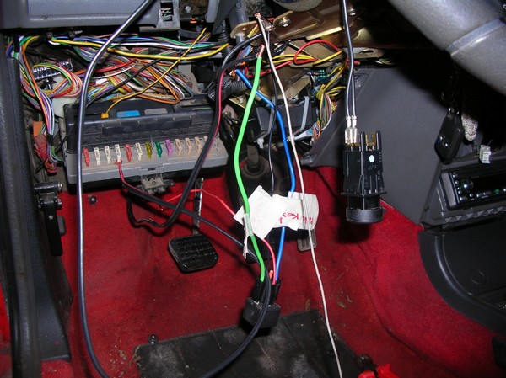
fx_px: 511
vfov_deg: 40.6
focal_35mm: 35
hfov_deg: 52.7
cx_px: 253
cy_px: 189
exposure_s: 1/60.1
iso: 50
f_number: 2.8
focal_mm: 5.8
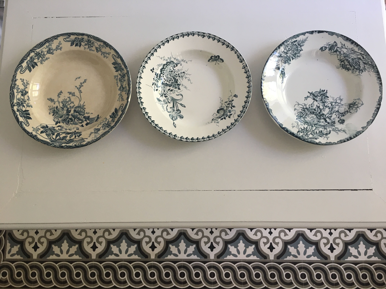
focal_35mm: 29
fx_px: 323
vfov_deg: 48.2
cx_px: 193
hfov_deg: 61.7
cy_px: 144
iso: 80
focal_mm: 4.15
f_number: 2.2
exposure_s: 1/33
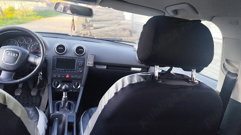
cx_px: 118
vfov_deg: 43.6
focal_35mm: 26
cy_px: 43
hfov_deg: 71.9
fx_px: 166
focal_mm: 6.19
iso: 200
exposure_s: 1/100
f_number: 1.65
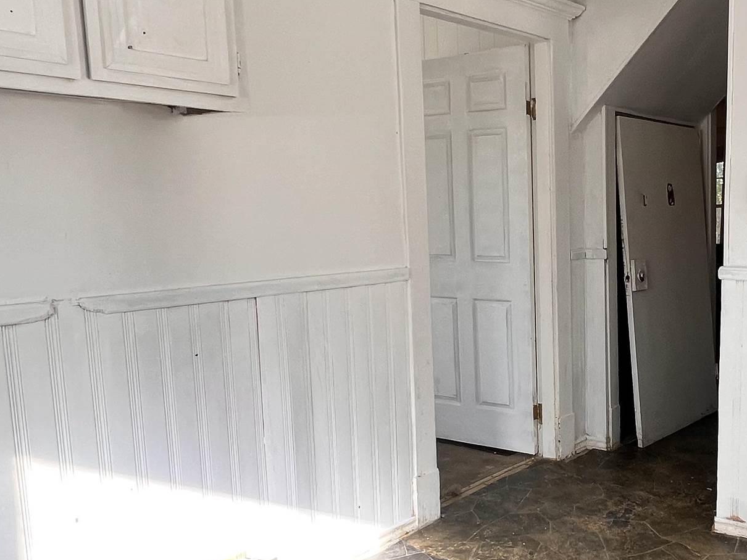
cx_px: 627
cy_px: 313
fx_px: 712
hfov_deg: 50.9
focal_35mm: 33
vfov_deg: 42.9
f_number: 1.8
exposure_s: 1/99
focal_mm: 1.57
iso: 40
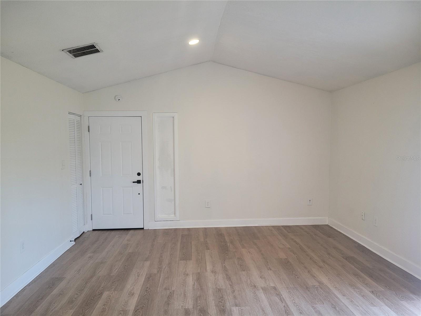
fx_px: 316
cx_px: 210
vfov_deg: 53.1
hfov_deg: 67.3
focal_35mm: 26
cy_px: 158
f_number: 1.8
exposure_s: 1/120
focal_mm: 5.4
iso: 320
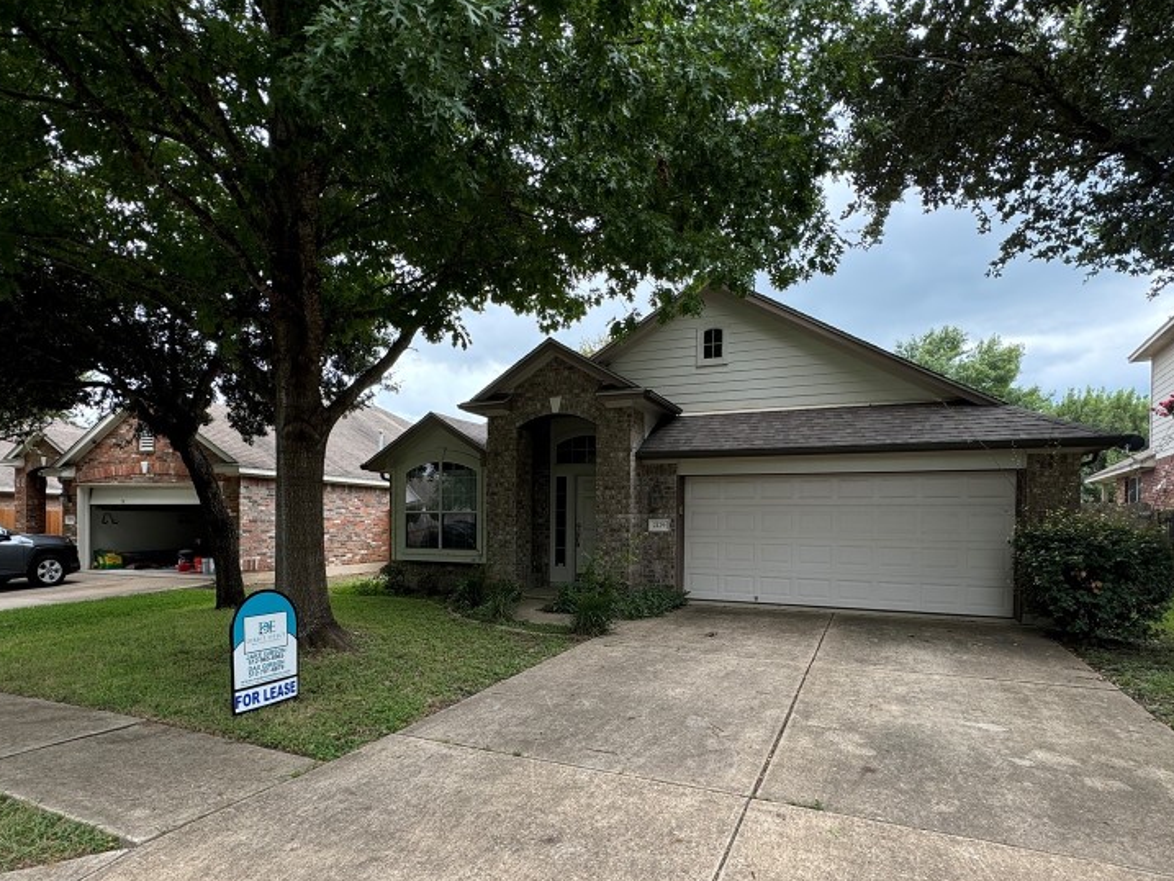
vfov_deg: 65.4
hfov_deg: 81.7
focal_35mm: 20
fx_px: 678
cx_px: 578
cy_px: 529
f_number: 2.2
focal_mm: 2.22
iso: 40
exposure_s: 1/271
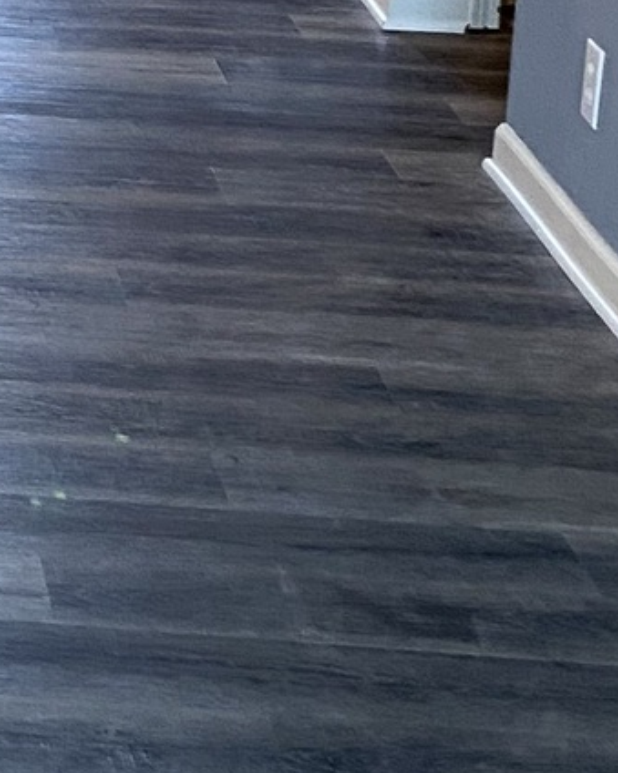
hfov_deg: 10.3
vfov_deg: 13.4
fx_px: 3156
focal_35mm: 138
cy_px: -252
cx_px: -609
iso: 160
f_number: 1.8
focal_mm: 4.25
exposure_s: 1/60
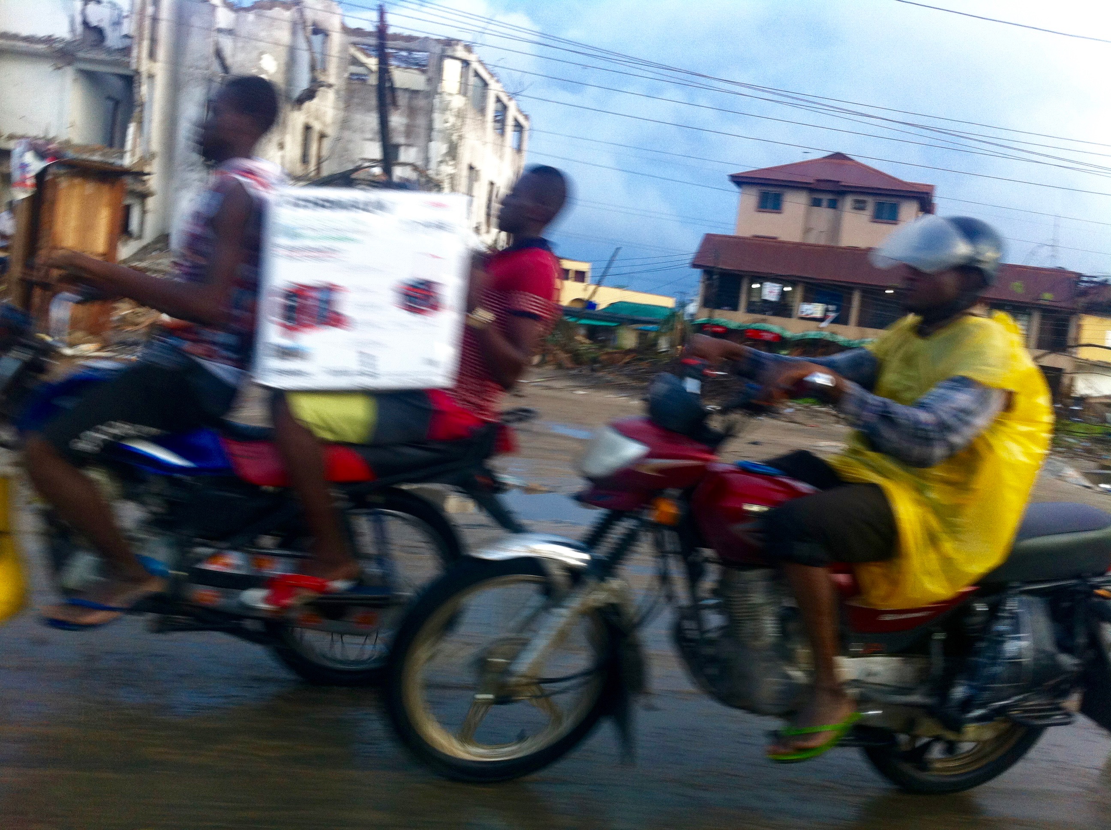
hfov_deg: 52.7
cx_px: 556
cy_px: 415
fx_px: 1122
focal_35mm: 35
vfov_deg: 40.6
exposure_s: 1/60
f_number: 2.8
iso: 100
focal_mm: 3.85
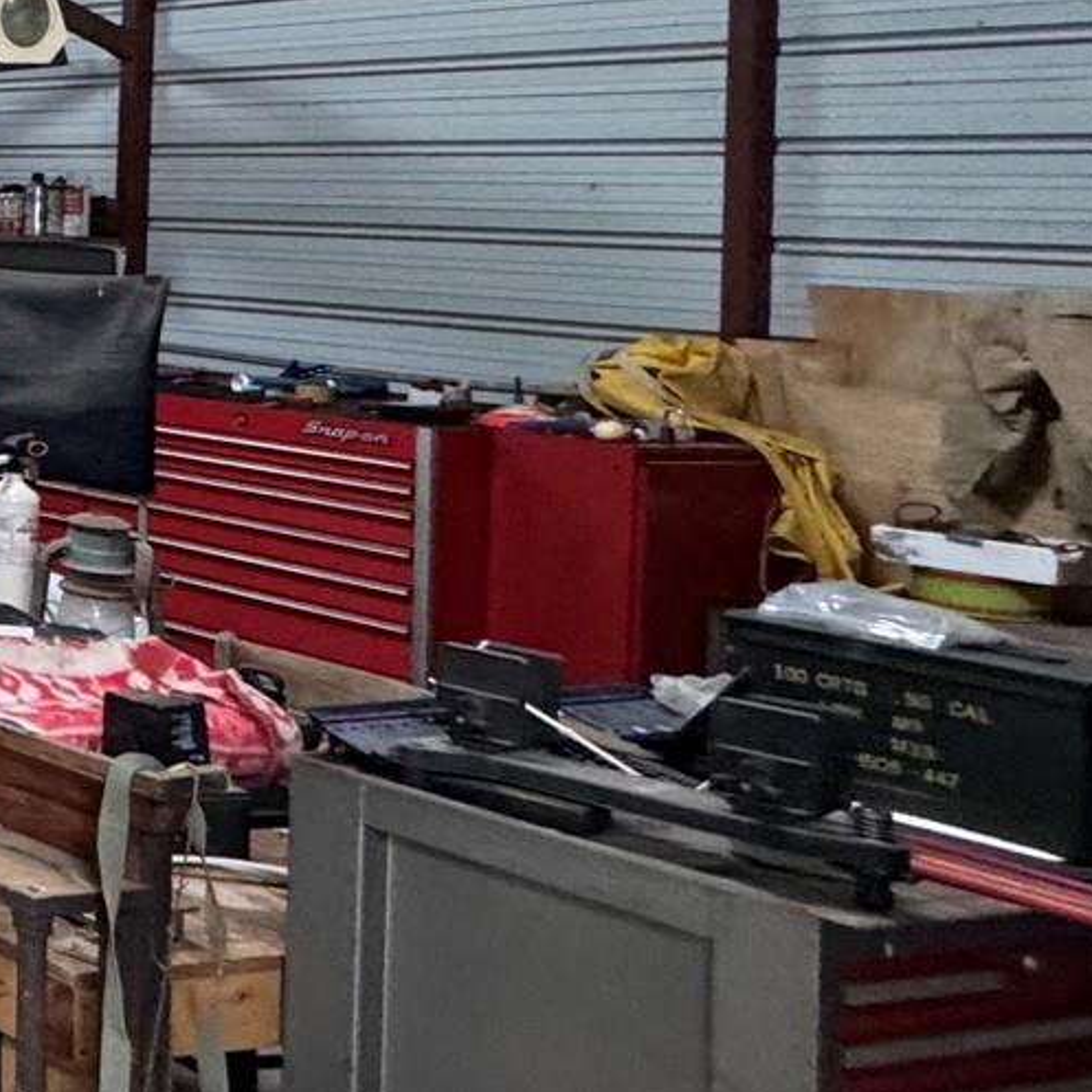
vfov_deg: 32.1
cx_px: -1147
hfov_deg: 18.7
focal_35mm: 51
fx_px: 1820
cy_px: 156
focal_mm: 2.22
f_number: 2.2
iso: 320
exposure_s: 1/82
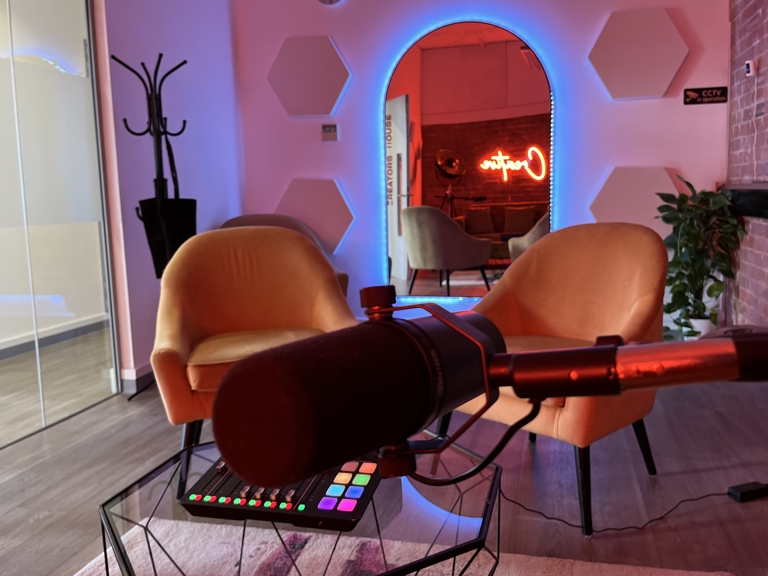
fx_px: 666
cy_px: 261
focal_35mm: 30
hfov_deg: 59.9
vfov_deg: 46.7
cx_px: 415
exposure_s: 1/50
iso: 320
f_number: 1.6
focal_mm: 5.1
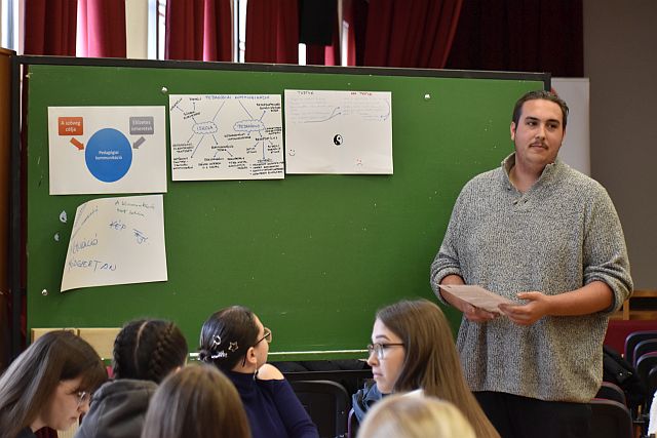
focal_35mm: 105
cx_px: 328
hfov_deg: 19.5
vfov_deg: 13.0
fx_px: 1917
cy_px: 219
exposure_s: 1/125
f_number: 4.5
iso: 1100
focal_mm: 70
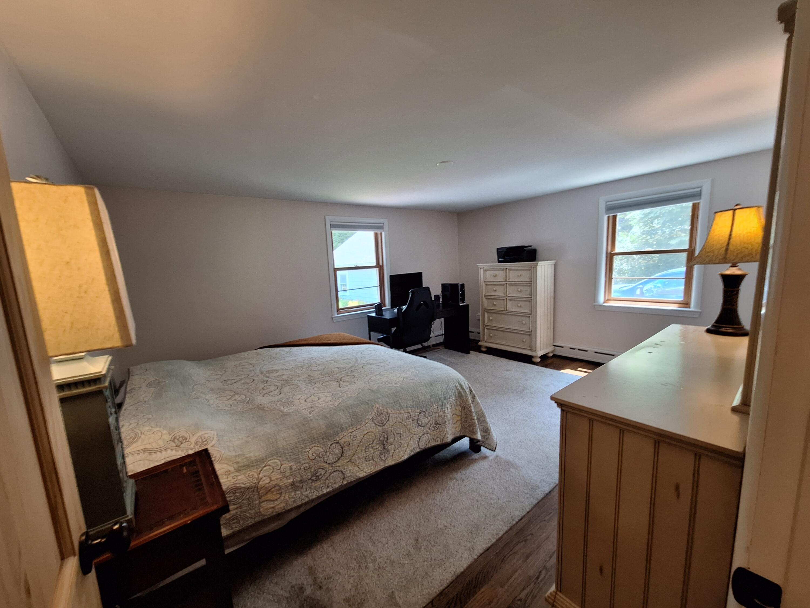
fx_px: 304
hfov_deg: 106.2
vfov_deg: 89.9
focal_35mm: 13
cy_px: 304
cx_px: 405
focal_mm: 1.74
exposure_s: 1/40
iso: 80
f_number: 2.2
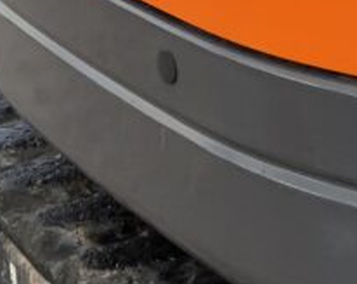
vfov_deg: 10.6
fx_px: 1487
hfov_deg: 12.9
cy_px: -126
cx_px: 558
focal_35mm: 141
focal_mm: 3
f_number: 1.8
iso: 16
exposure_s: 1/394
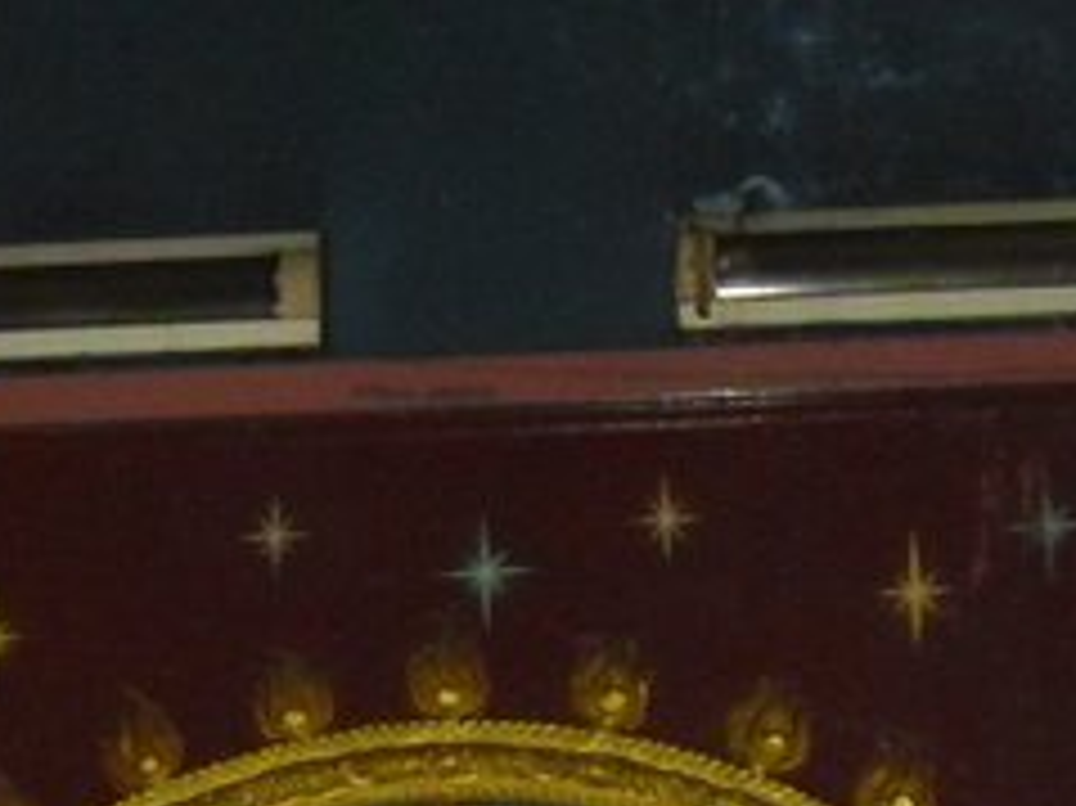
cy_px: 1342
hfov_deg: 12.8
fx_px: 4785
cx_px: 297
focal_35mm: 154
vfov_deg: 9.3
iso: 400
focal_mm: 7.6
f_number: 3.1
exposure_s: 1/60
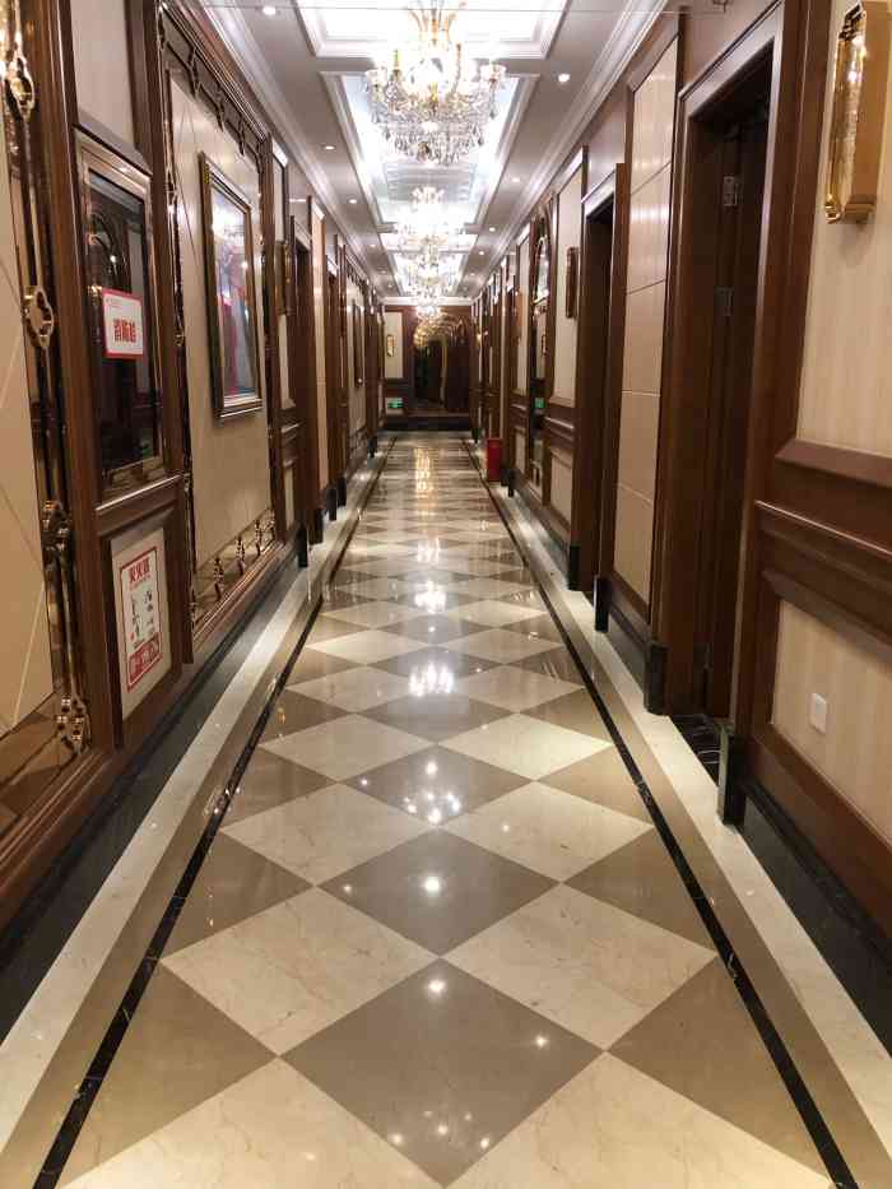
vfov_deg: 63.4
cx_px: 446
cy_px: 594
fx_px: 962
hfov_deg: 49.8
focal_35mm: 28
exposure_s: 1/25
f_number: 1.8
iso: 40
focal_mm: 3.99
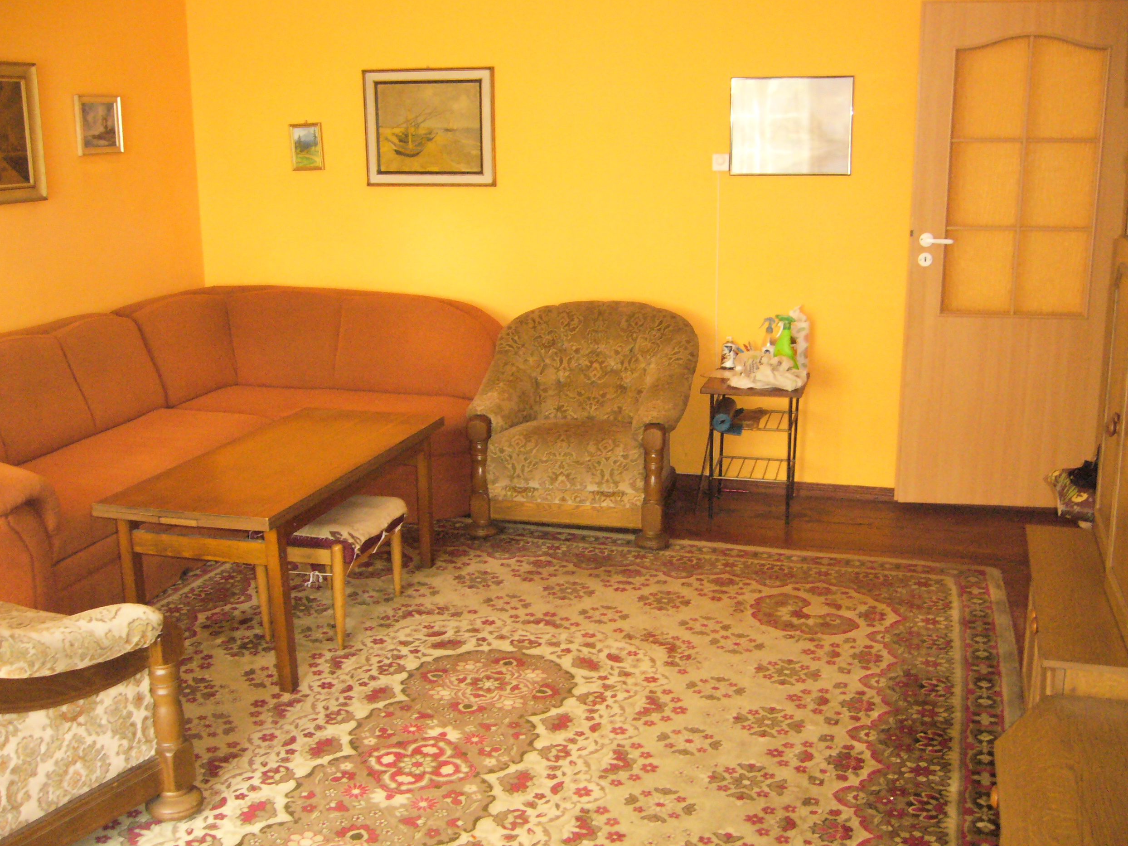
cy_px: 429
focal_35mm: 36
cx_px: 566
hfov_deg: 51.4
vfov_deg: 39.7
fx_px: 1173
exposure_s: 1/30
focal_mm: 5.8
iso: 400
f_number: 2.8
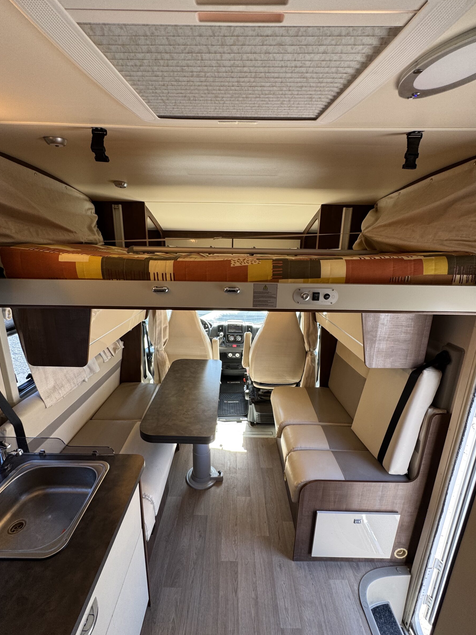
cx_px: 232
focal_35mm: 15
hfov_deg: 81.7
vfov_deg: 98.2
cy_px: 324
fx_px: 275
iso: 80
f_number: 2.2
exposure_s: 1/99
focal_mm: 2.22
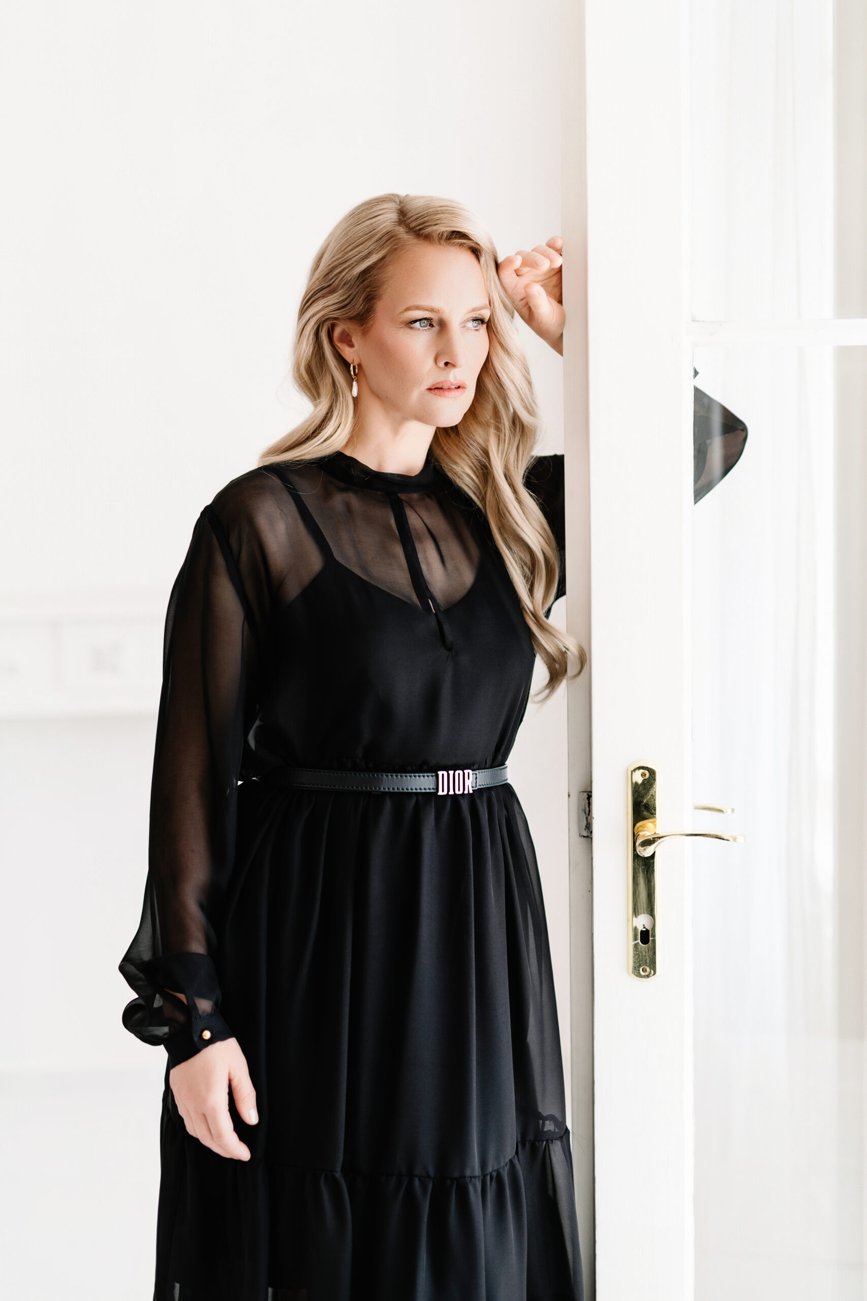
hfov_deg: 27.0
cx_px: 434
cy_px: 650
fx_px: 1806
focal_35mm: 50
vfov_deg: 39.6
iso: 100
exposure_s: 1/160
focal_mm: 50
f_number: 1.8
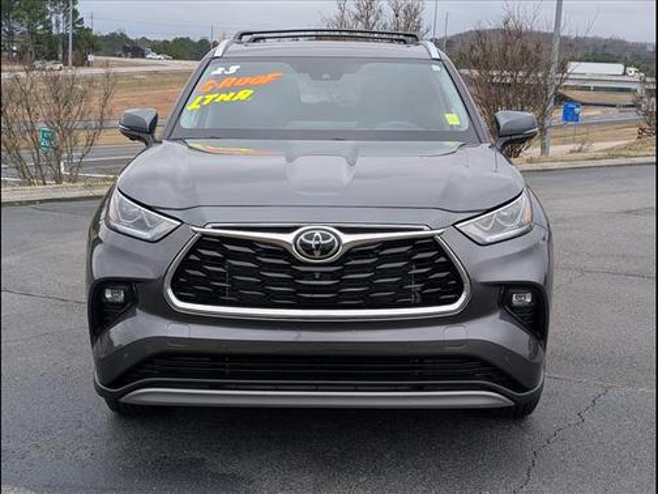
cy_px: 247
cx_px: 329
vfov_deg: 29.7
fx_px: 931
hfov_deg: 38.9
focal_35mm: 49
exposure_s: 1/208
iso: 20
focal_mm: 6.9
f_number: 1.68
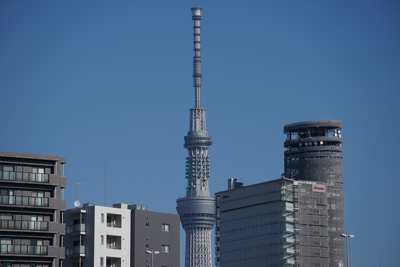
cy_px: 134
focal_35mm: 200
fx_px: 2222
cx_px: 200
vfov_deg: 6.9
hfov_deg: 10.3
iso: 100
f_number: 5.6
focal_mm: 200
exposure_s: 1/1250
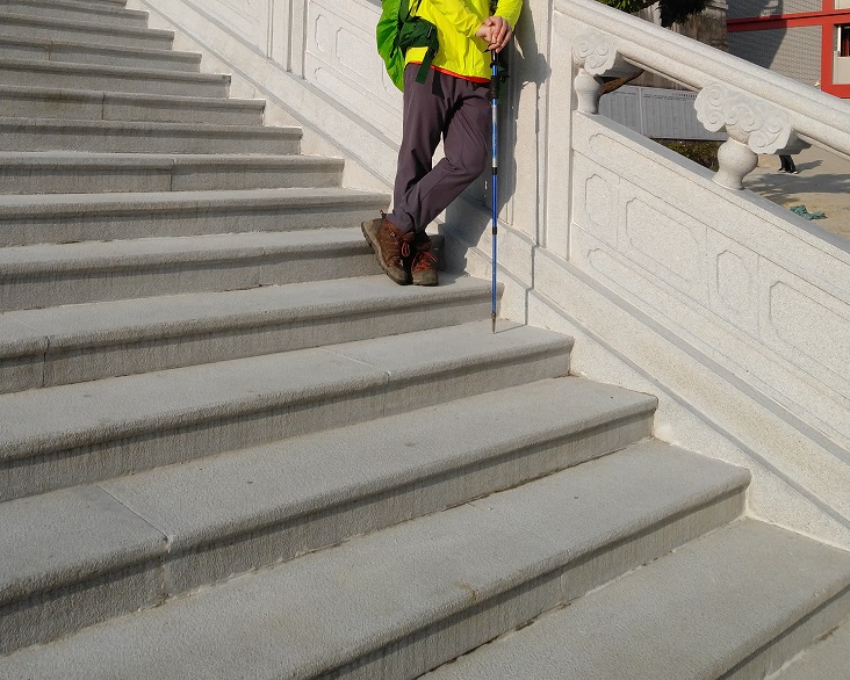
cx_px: 433
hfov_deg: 50.3
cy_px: 116
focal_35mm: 36
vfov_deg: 39.2
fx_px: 906
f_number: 1.8
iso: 101
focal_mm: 3.95
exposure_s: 1/2363
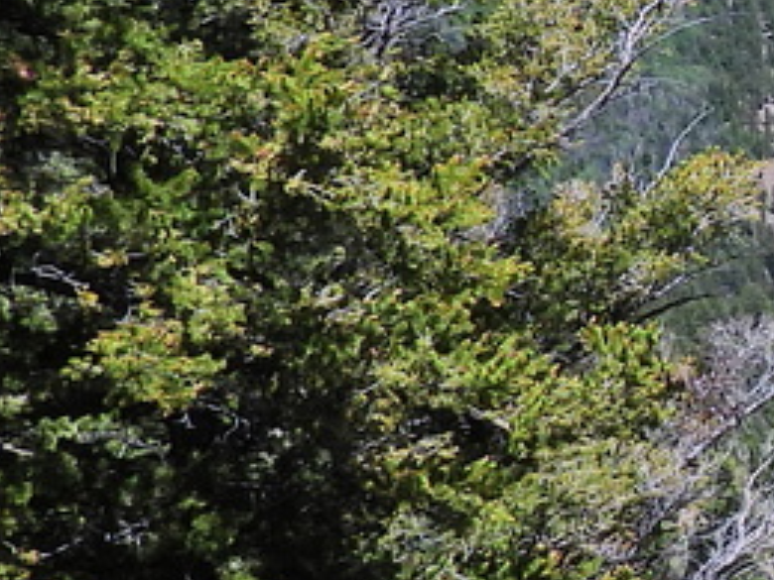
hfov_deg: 13.8
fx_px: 2638
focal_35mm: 118
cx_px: 1622
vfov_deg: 12.5
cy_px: 214
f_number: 2.8
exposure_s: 1/2000
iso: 100
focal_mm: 4.3
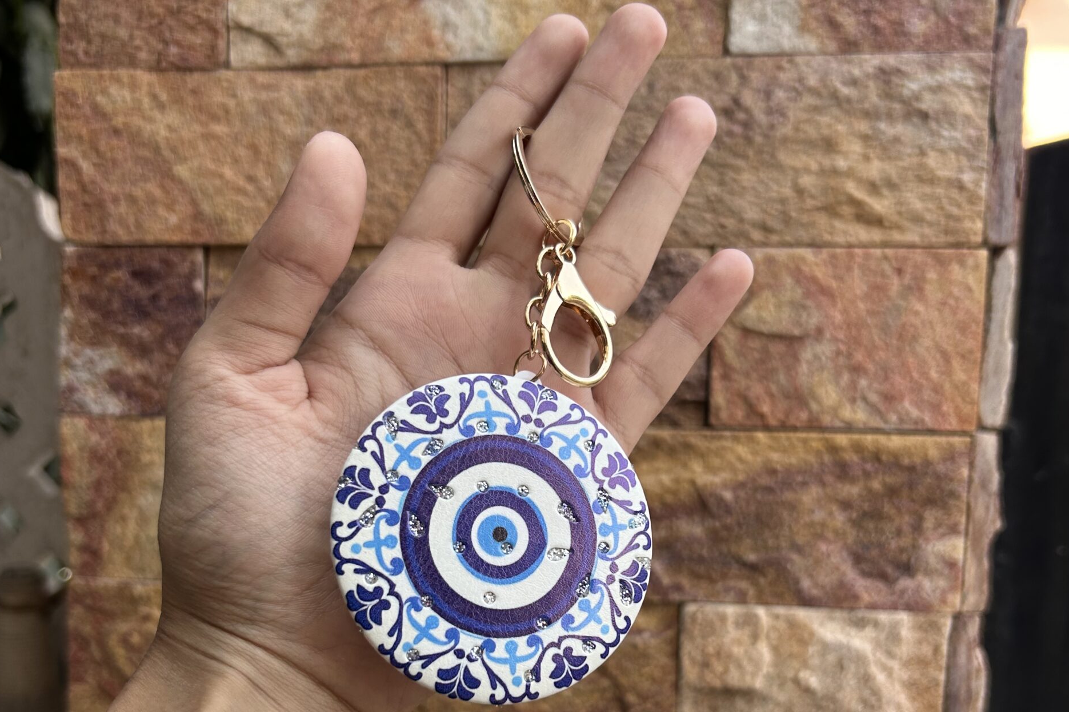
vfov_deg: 35.3
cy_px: 520
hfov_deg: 51.9
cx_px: 533
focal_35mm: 37
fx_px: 1099
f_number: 1.5
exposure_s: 1/235
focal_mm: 5.7
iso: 40
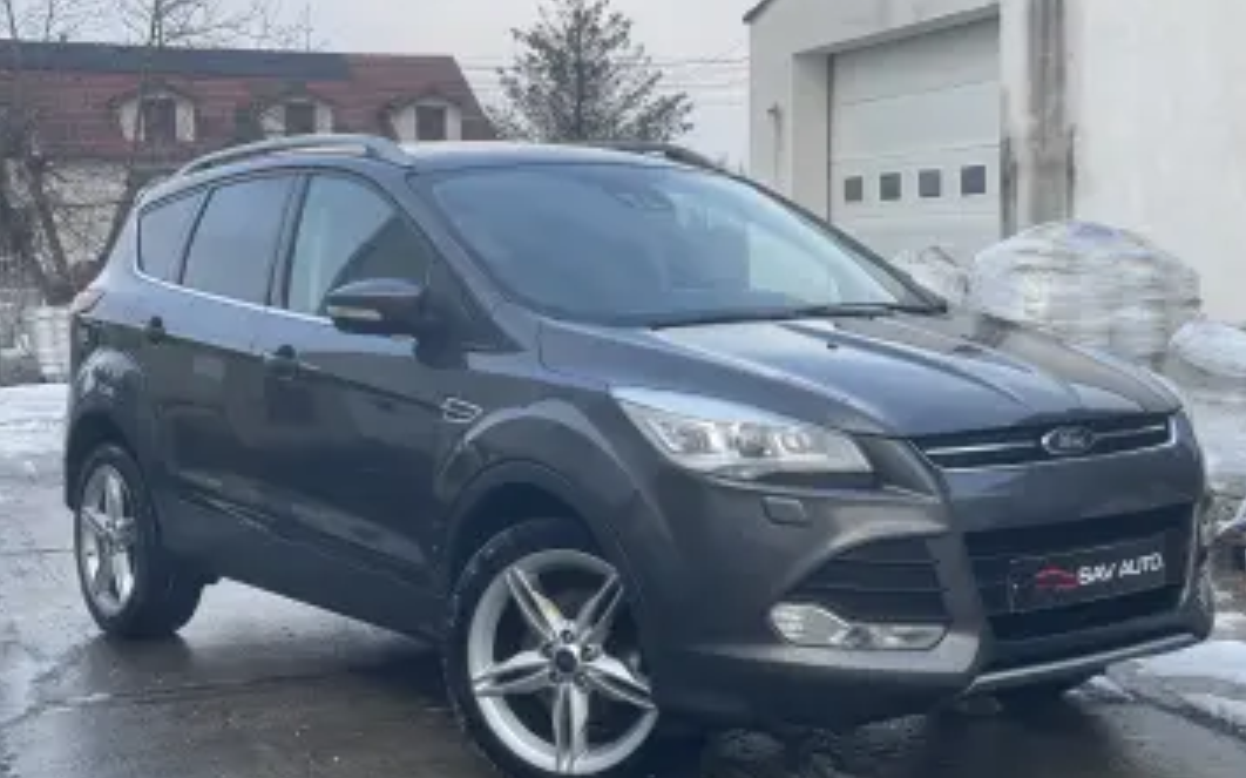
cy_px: 359
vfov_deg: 23.1
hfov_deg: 36.3
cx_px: 630
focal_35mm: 56
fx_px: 1901
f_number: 2
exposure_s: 1/122
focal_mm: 6
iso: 25
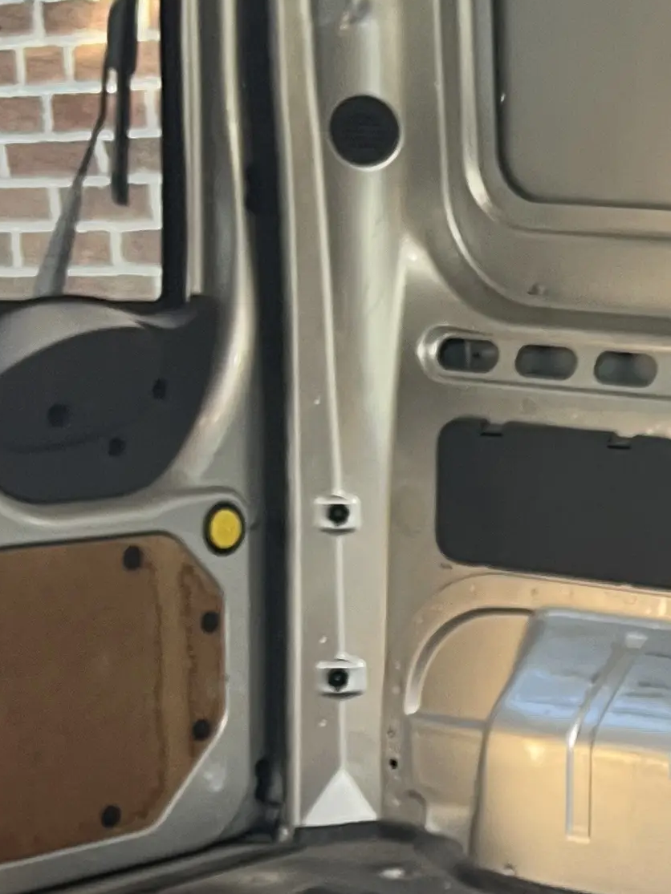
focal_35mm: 94
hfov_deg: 14.7
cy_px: 718
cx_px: 986
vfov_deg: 20.6
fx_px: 2430
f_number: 1.5
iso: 125
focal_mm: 5.7
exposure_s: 1/71
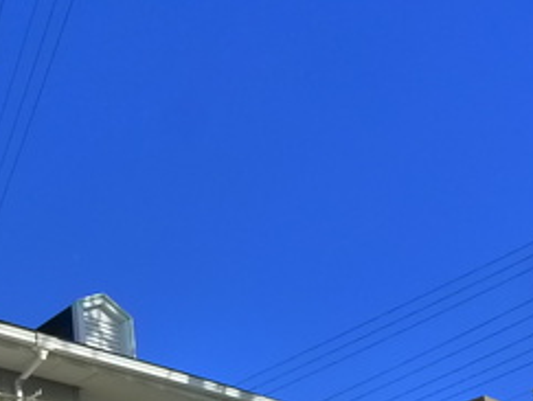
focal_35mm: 69
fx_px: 1064
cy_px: 573
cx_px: -143
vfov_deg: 19.1
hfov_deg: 24.8
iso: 400
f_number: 4.5
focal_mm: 5.1
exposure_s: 1/1000
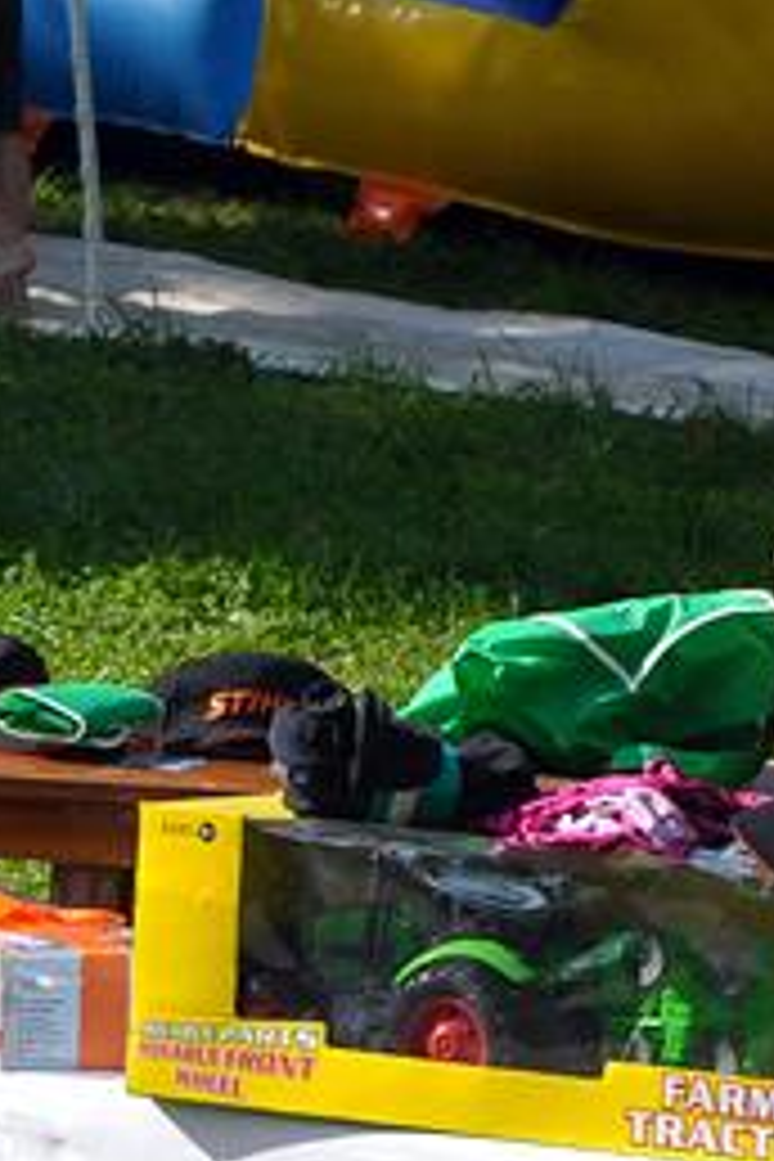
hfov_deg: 4.0
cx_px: 220
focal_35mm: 346
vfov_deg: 6.0
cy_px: 826
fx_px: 11158
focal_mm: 70
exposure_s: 1/1000
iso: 640
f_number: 8
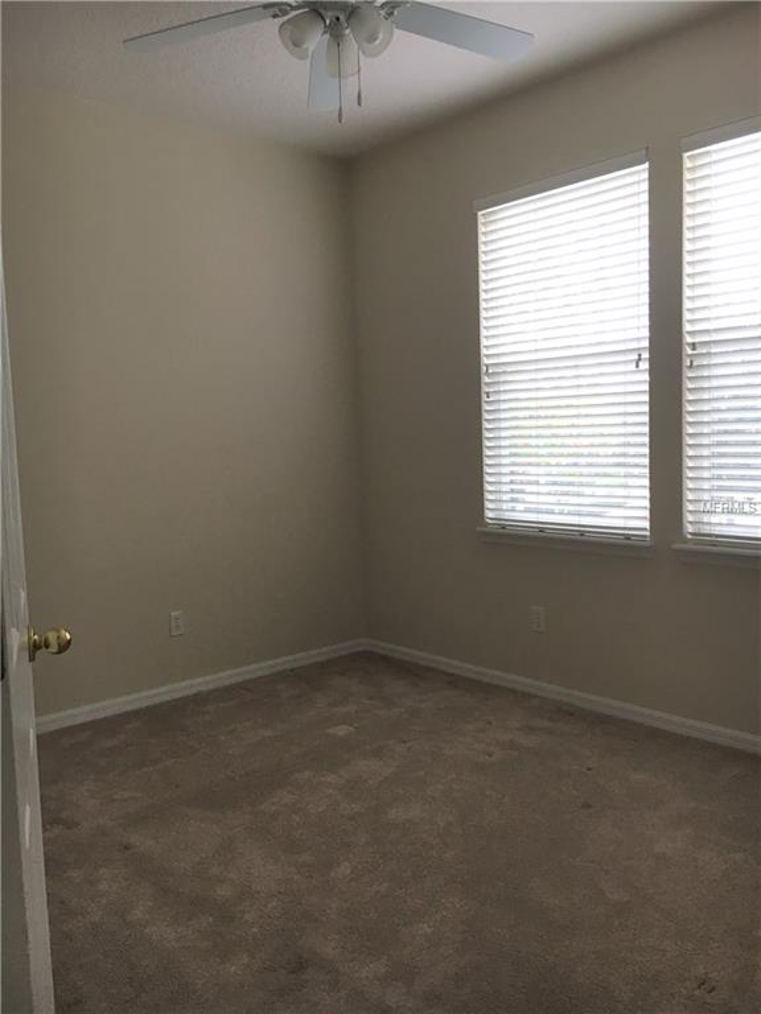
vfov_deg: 61.7
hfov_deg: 48.2
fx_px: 850
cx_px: 380
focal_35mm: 29
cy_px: 507
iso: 32
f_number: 2.2
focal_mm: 4.15
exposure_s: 1/30
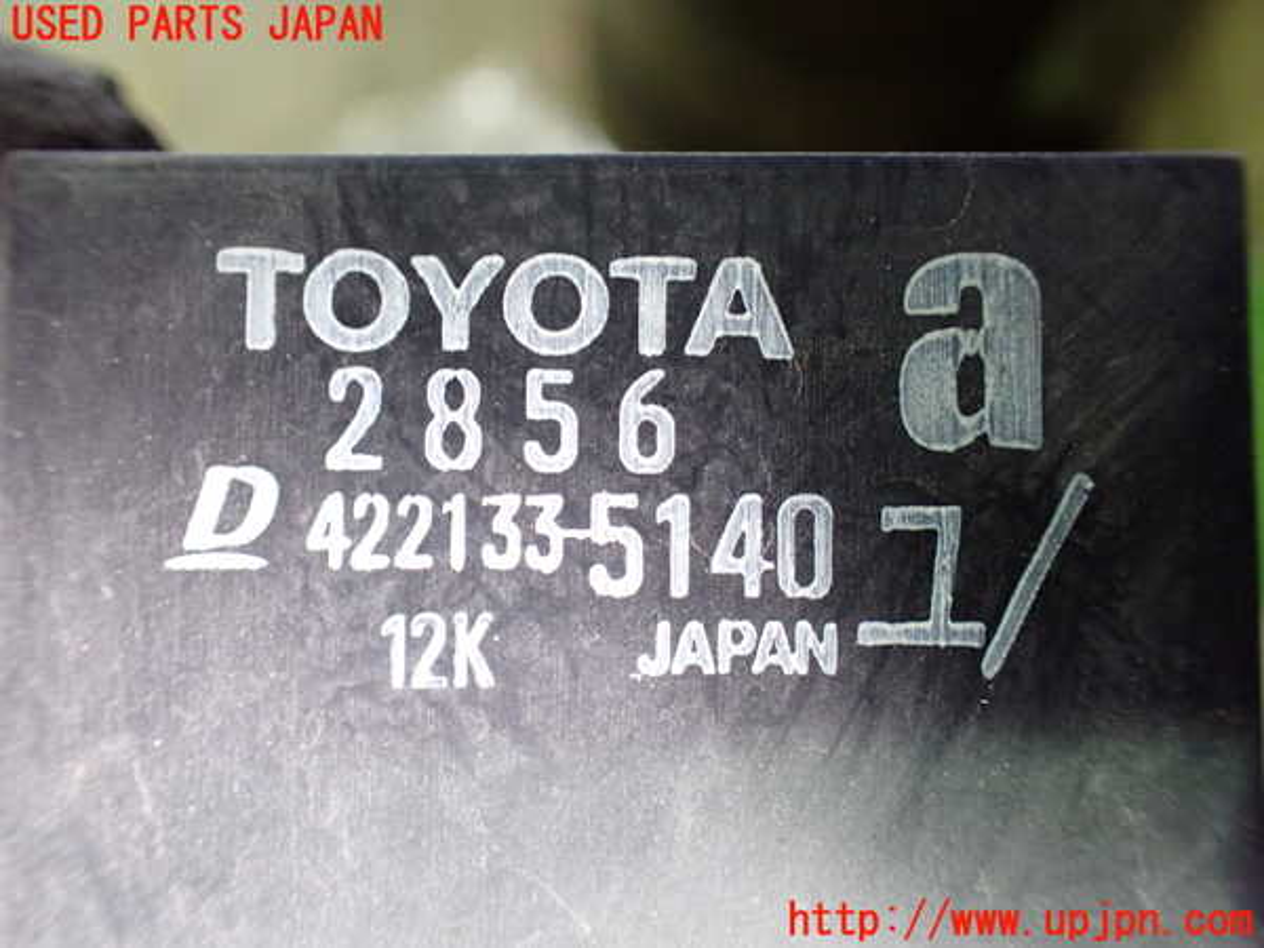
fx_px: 1095
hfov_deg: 60.0
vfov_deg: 46.8
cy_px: 474
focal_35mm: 30
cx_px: 632
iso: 800
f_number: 2.3
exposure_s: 1/50
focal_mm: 5.4
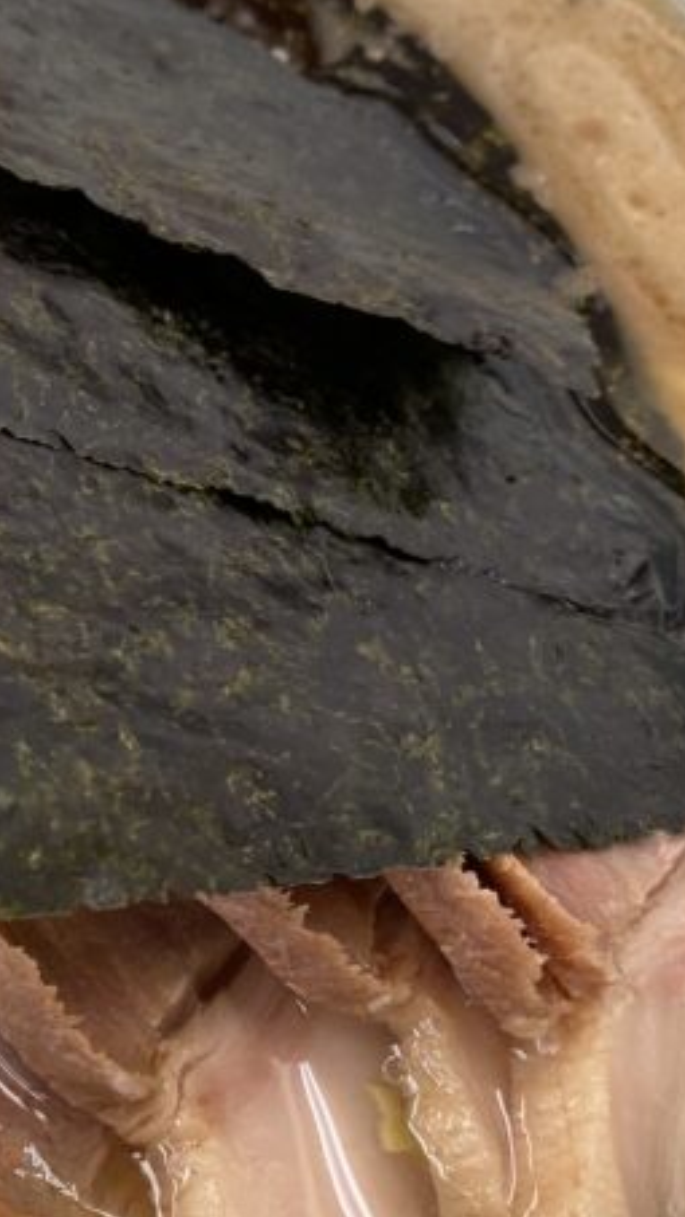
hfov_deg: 17.3
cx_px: -290
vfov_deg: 32.8
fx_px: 2065
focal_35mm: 64
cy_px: 621
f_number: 1.8
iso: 64
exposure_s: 1/100
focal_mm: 4.25
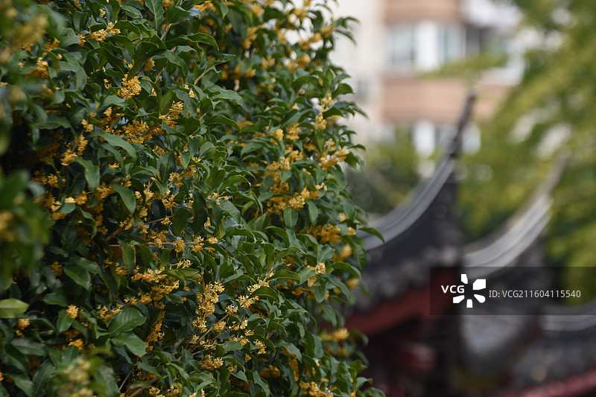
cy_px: 198
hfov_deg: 6.9
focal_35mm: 300
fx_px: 4965
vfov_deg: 4.6
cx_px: 298
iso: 100
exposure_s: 1/160
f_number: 5.3
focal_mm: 200
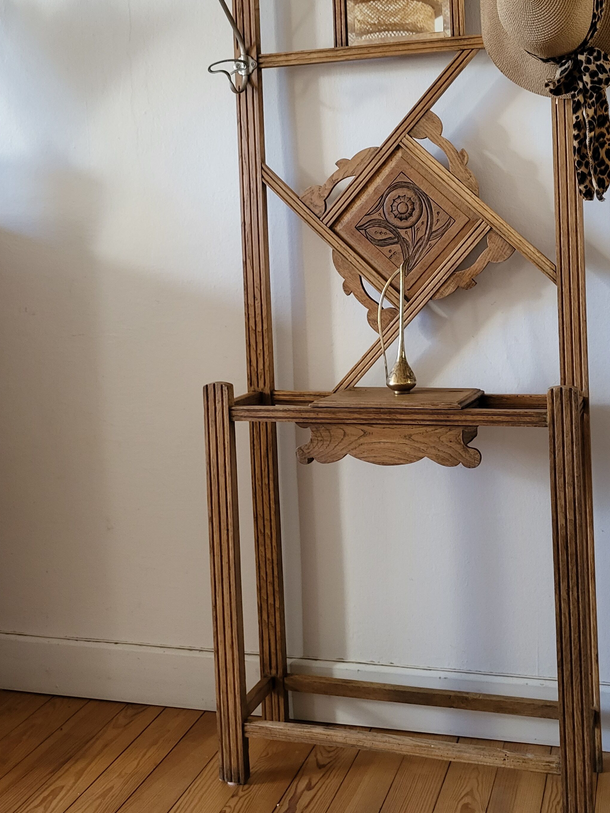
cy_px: 250
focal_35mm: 38
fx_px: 893
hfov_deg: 37.2
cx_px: 423
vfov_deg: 47.9
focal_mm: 5.4
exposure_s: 1/50
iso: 320
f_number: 1.8
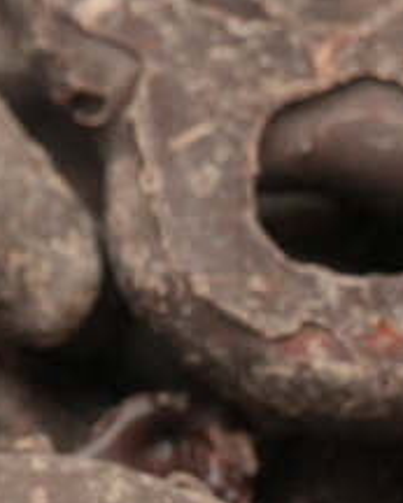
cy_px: 520
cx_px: -704
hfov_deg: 4.9
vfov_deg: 6.3
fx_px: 4529
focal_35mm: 304
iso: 800
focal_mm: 35
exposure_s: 1/125
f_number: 10
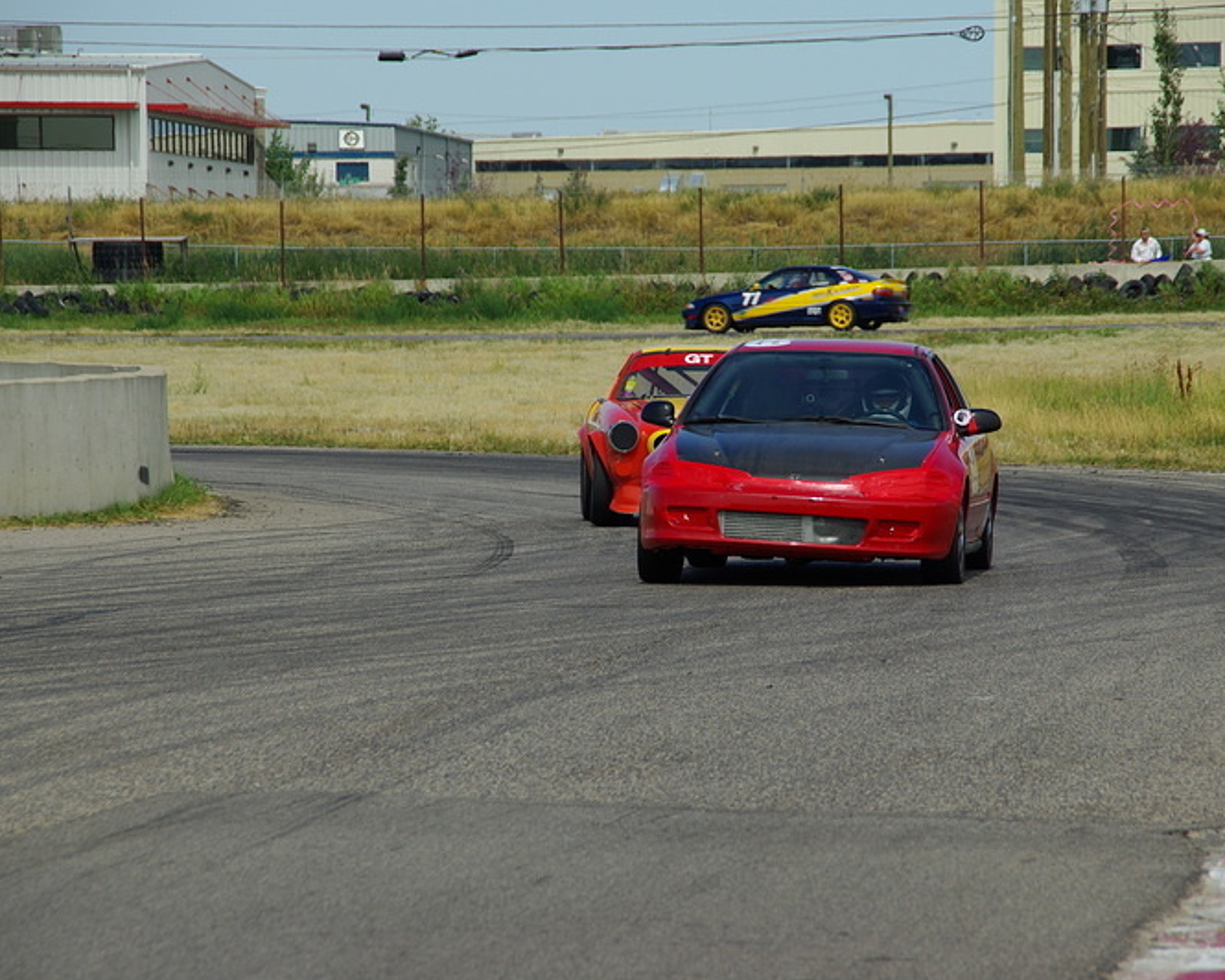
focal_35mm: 242
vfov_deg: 6.4
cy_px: 490
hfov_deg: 8.0
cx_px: 648
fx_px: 8774
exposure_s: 1/320
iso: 100
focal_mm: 142.5
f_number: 8
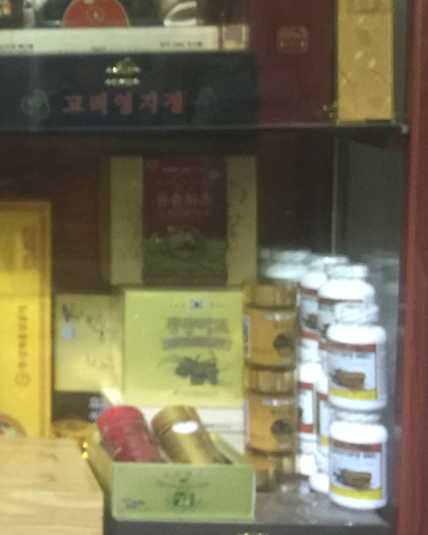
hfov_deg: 15.9
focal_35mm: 83
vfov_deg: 22.7
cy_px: 120
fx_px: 1314
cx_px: -329
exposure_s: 1/10
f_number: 2.2
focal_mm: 4.15
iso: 125
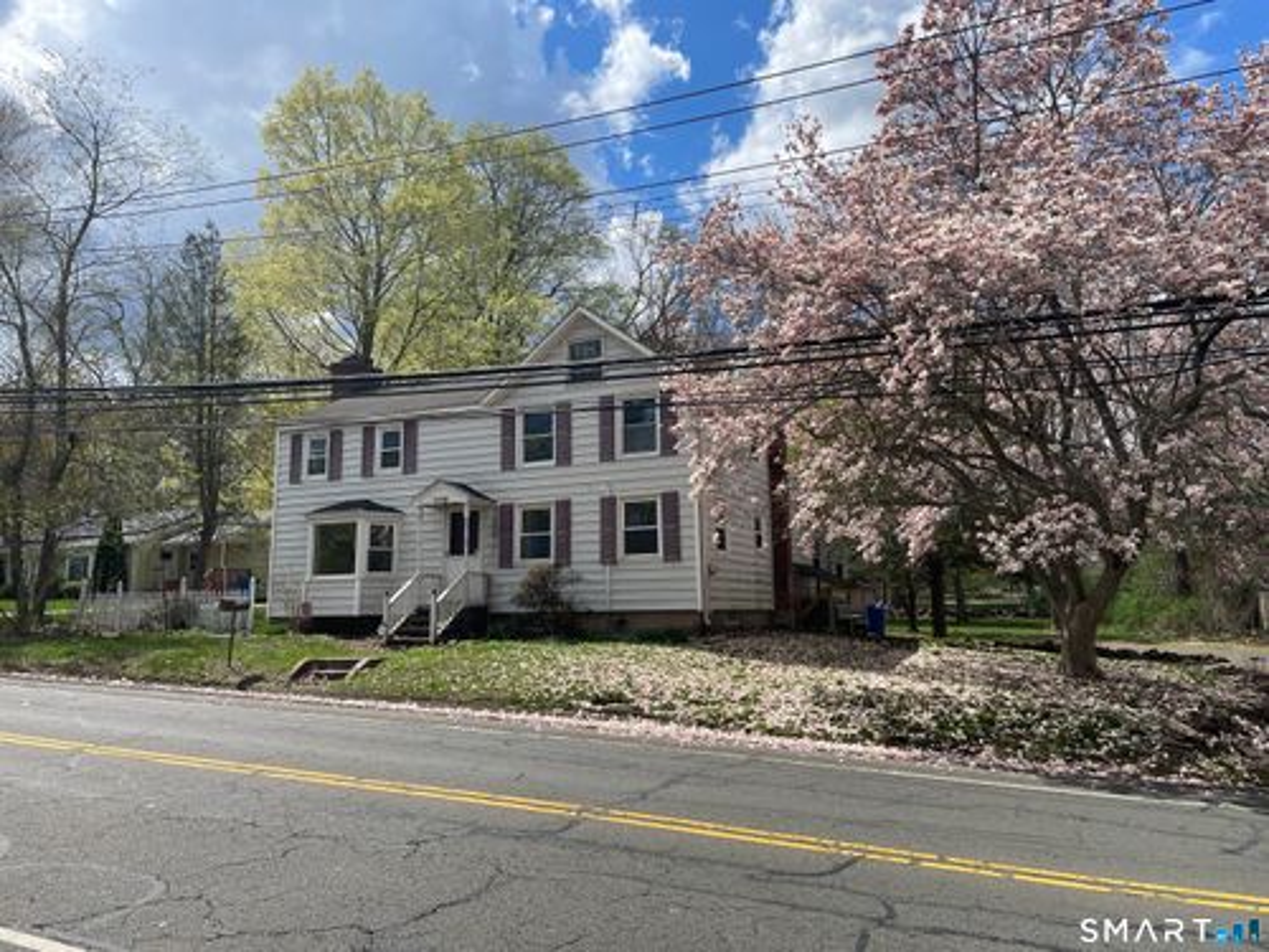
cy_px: 476
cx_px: 634
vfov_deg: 53.1
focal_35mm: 26
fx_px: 953
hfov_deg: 67.3
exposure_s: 1/3610
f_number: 1.6
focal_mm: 4.2
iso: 32
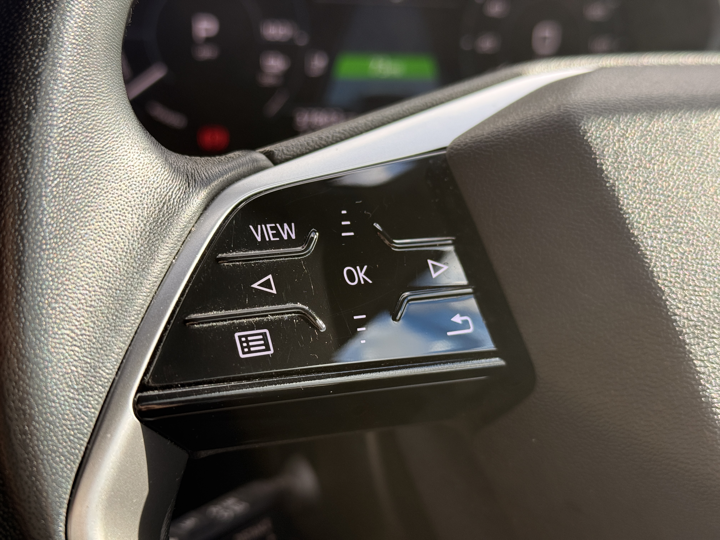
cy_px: 270
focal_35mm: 48
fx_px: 998
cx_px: 360
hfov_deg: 39.7
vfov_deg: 30.3
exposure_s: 1/549
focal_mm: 6.76
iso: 64
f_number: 1.78
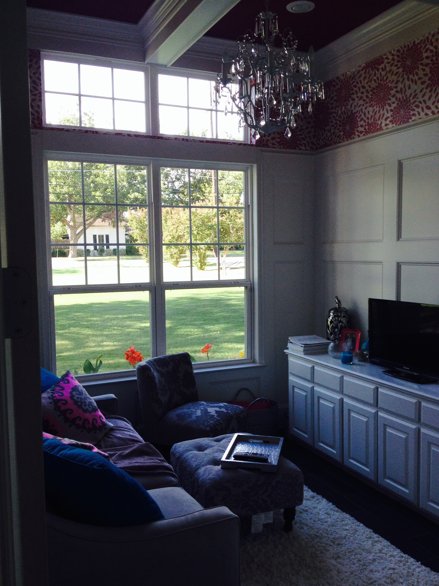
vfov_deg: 52.6
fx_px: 592
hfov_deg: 40.7
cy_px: 293
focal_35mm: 35
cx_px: 220
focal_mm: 4.28
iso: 64
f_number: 2.4
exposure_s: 1/120
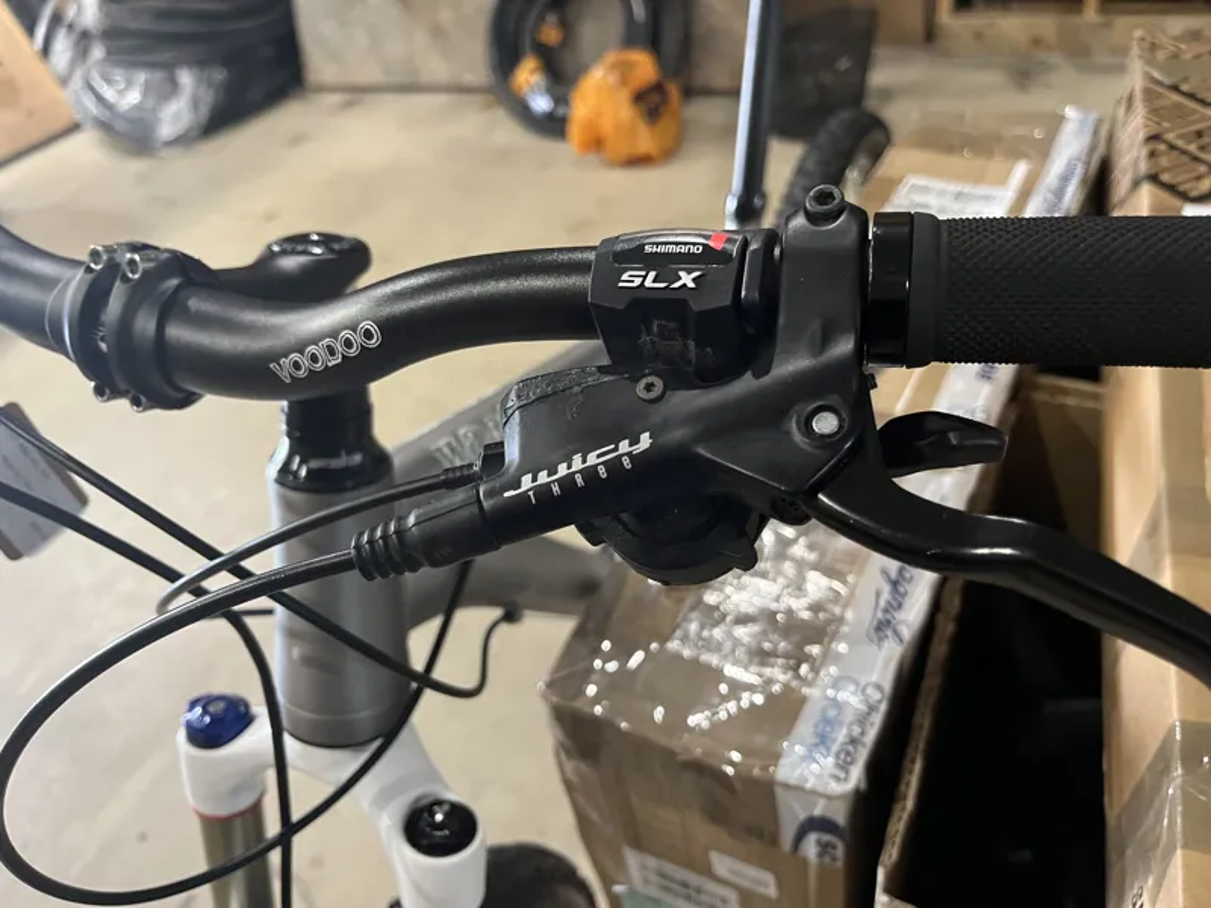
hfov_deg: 67.3
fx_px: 910
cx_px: 606
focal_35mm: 26
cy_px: 454
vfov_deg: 53.1
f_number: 1.6
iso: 500
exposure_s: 1/50
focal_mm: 5.1
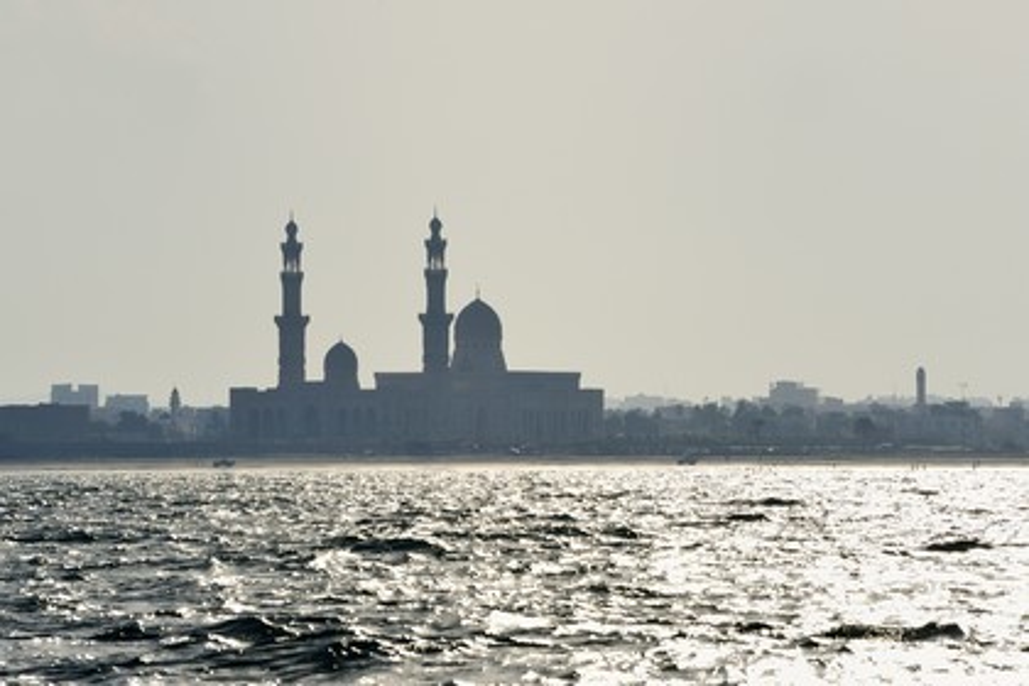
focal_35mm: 200
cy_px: 343
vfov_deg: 6.9
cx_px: 514
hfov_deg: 10.3
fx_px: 5716
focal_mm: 200
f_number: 10
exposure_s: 1/2000
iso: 200
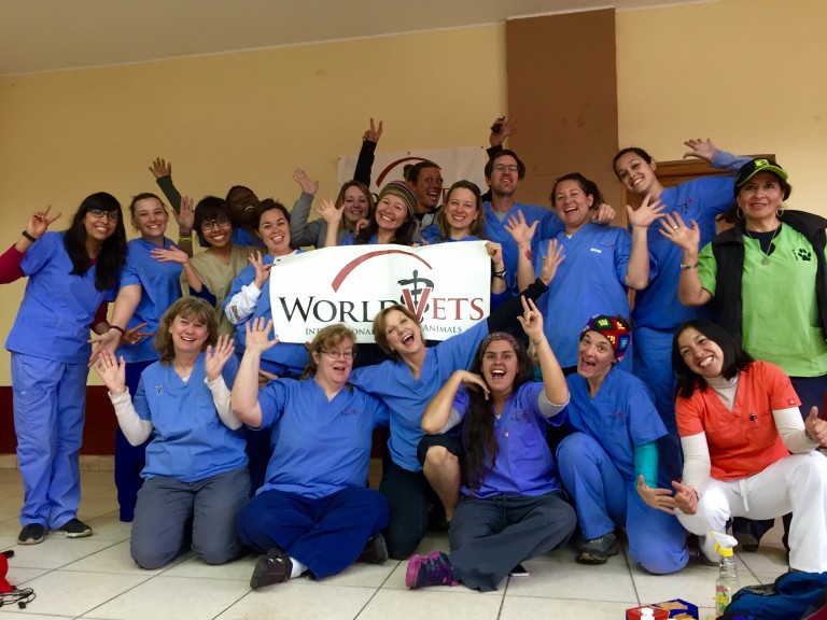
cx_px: 414
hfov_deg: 61.7
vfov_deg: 48.2
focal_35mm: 29
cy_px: 310
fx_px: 693
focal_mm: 4.15
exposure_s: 1/30
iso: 80
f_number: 2.2
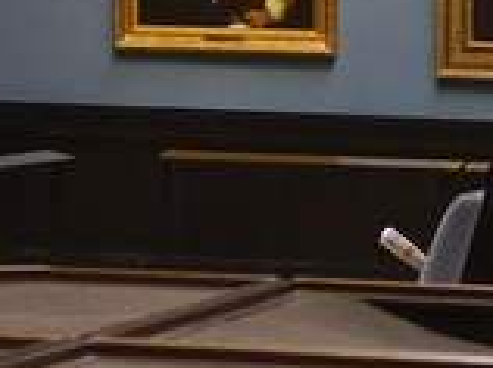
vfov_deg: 4.8
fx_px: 4152
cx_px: 197
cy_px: -823
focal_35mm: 292
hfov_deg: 6.8
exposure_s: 1/50
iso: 800
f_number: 1.7
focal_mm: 20
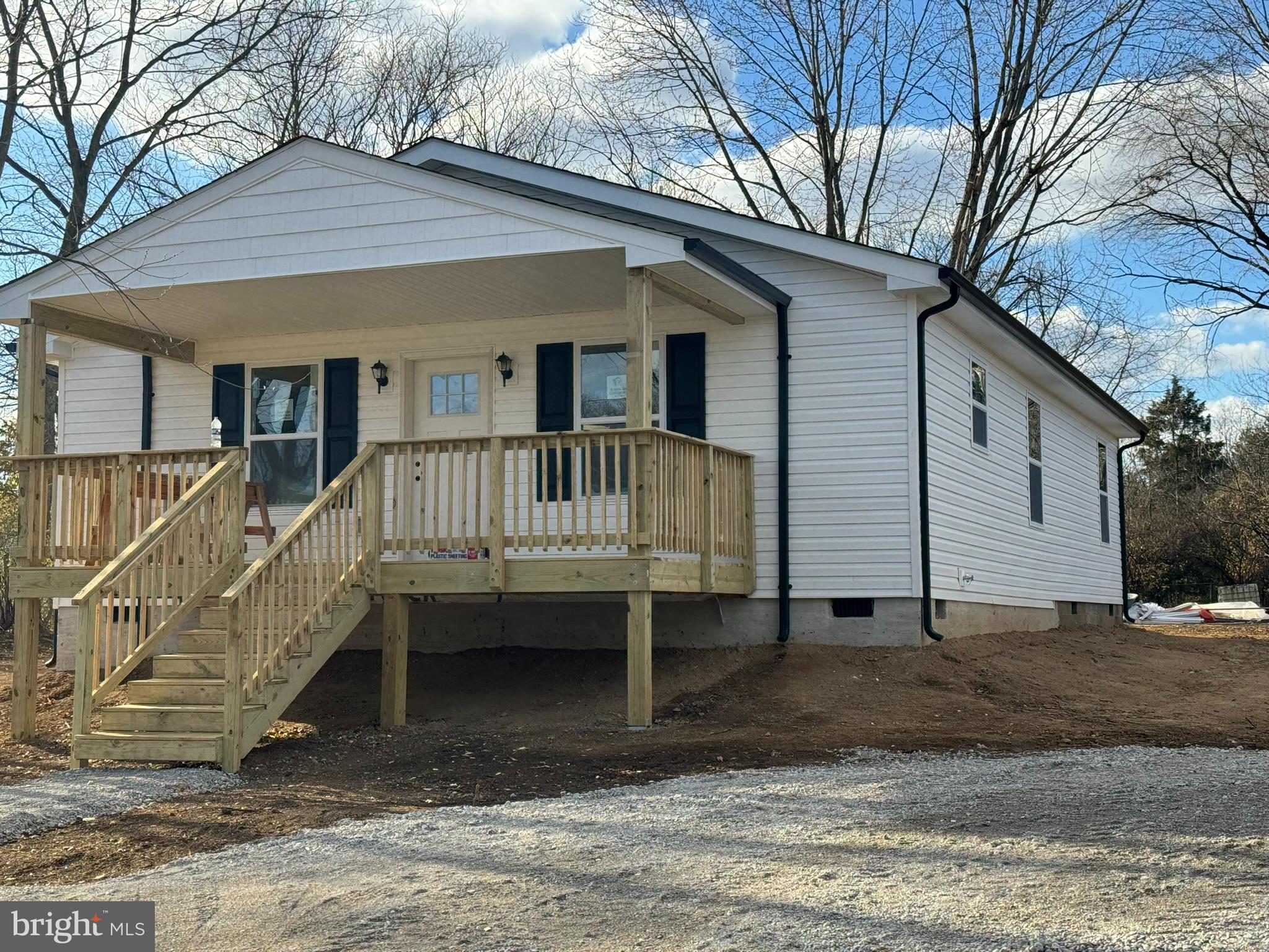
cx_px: 634
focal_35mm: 48
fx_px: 1760
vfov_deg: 30.3
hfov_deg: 39.7
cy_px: 476
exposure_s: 1/1818
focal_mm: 6.76
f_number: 1.78
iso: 64
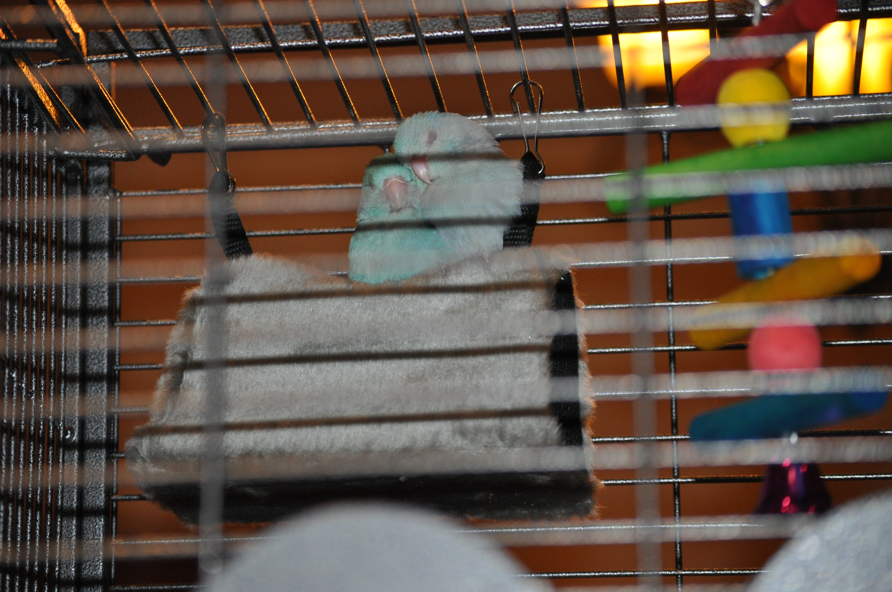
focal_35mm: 123
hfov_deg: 16.7
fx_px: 3044
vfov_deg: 11.1
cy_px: 296
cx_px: 446
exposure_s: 1/60
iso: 800
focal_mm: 82
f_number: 4.2
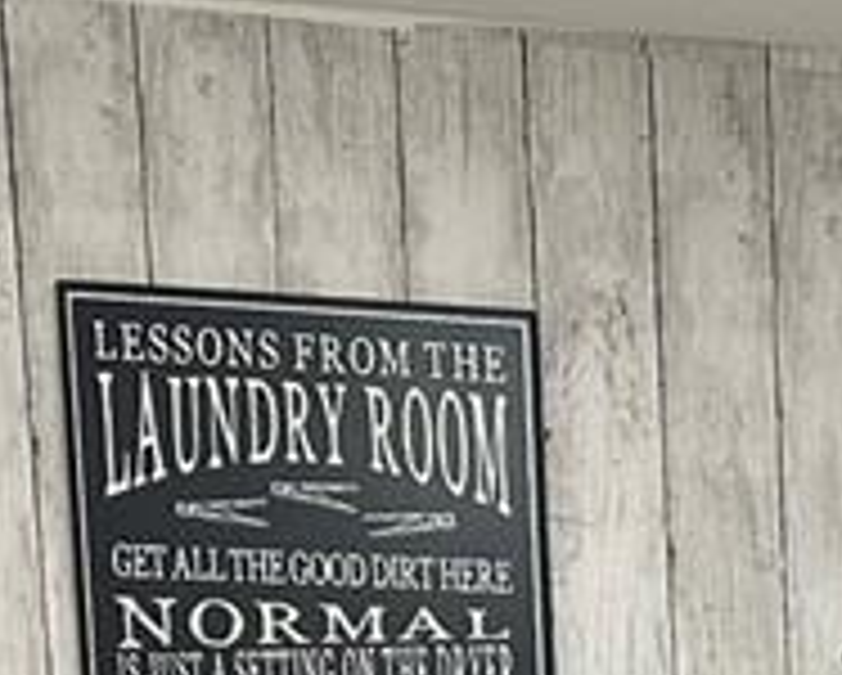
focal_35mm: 128
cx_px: 1315
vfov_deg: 10.4
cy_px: 1647
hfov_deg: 14.0
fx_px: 3193
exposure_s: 1/60
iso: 160
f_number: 1.78
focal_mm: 6.86
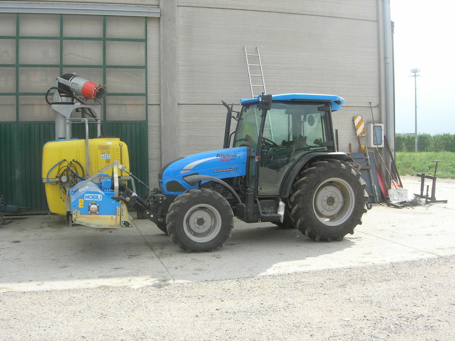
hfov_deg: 49.0
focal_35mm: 38
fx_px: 499
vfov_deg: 37.7
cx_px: 228
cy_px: 170
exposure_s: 1/313
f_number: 4.8
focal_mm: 7.8
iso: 64
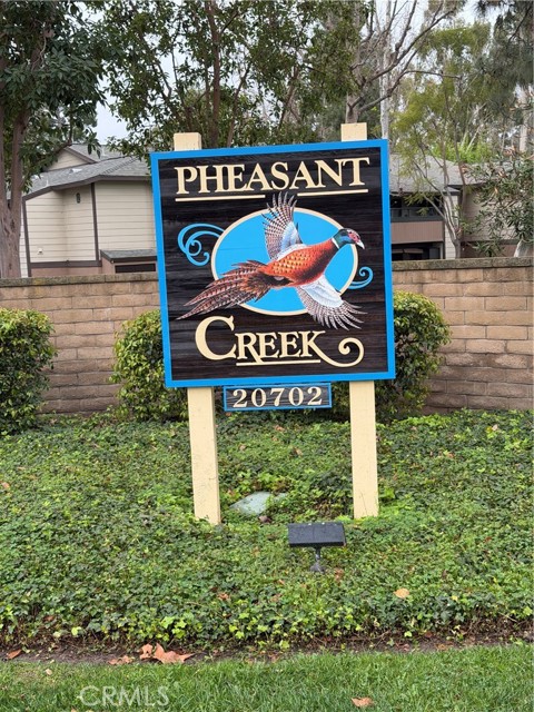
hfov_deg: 30.3
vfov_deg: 39.7
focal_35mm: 48
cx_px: 267
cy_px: 356
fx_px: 987
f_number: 1.78
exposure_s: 1/150
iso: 64
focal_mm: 6.76
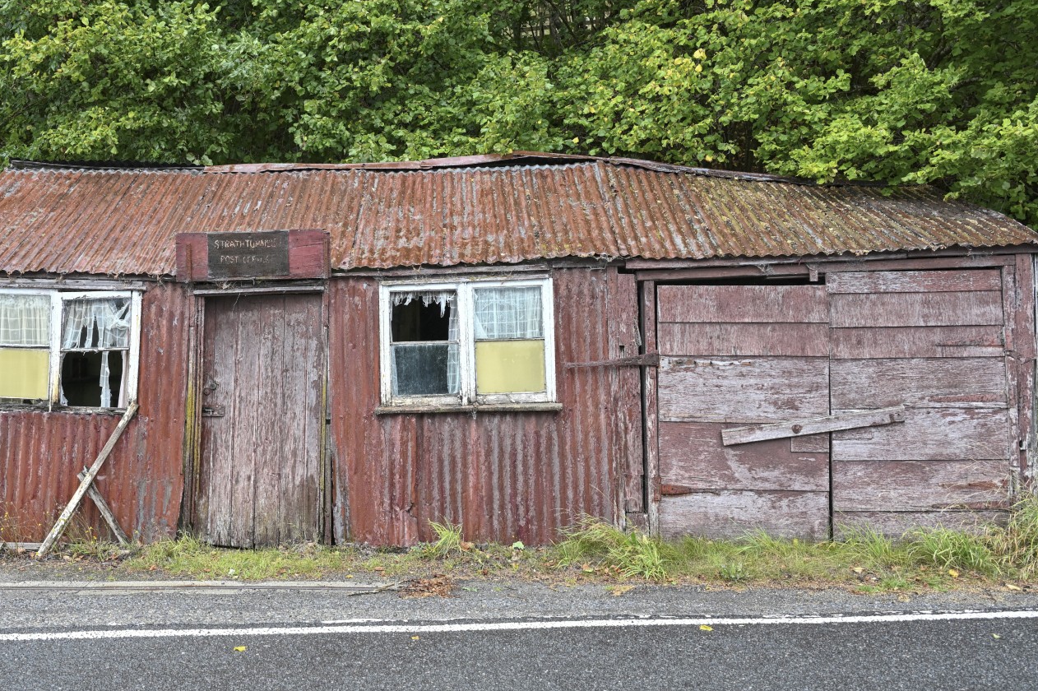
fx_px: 1037
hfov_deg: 52.5
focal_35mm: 36
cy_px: 272
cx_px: 378
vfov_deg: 36.7
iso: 200
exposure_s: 1/60
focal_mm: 28
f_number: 4
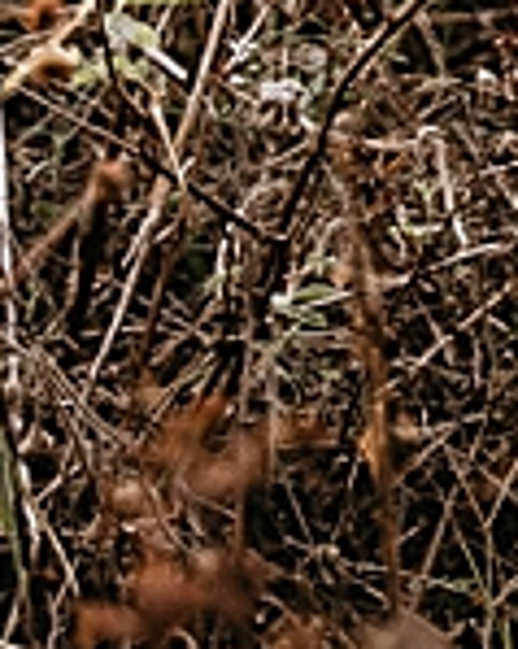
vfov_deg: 4.5
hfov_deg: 3.5
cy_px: -542
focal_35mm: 424
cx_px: 2059
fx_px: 8134
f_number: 2.8
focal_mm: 48
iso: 320
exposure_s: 1/250
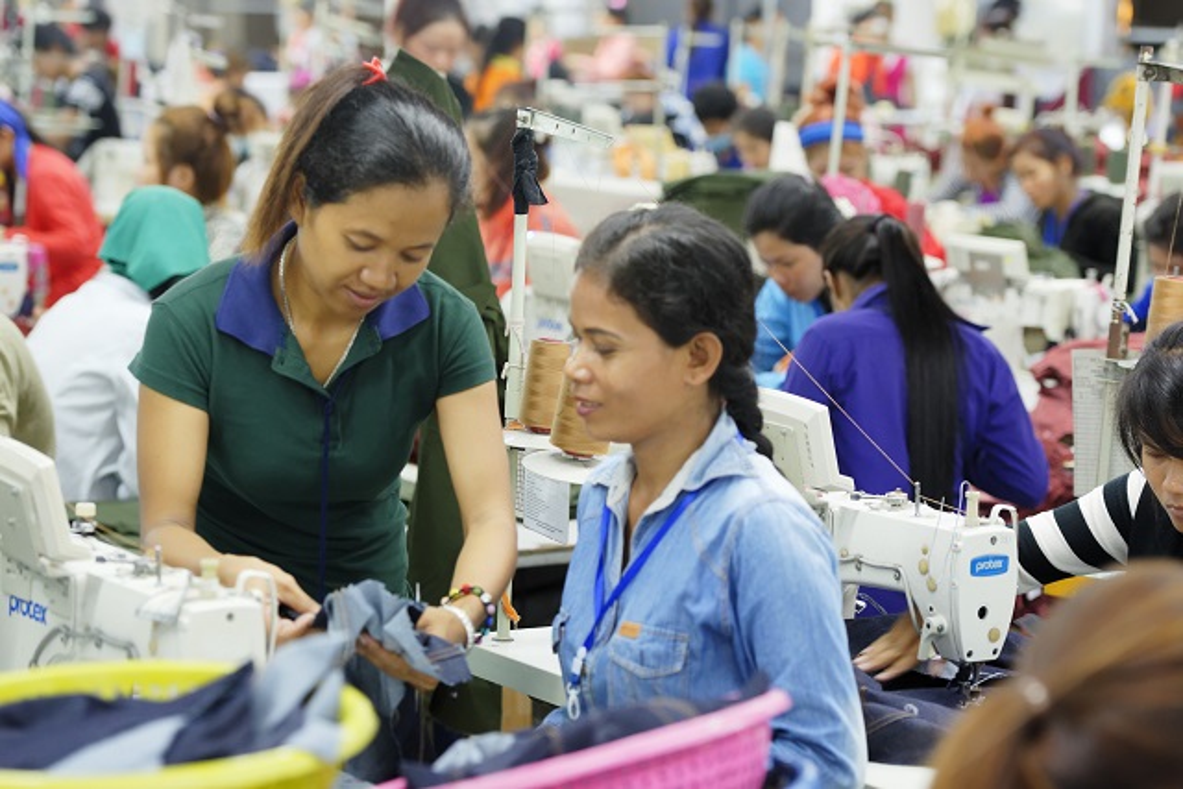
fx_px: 3287
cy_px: 394
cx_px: 592
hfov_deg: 20.4
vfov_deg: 13.7
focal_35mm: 100
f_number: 4
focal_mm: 100
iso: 1600
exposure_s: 1/80
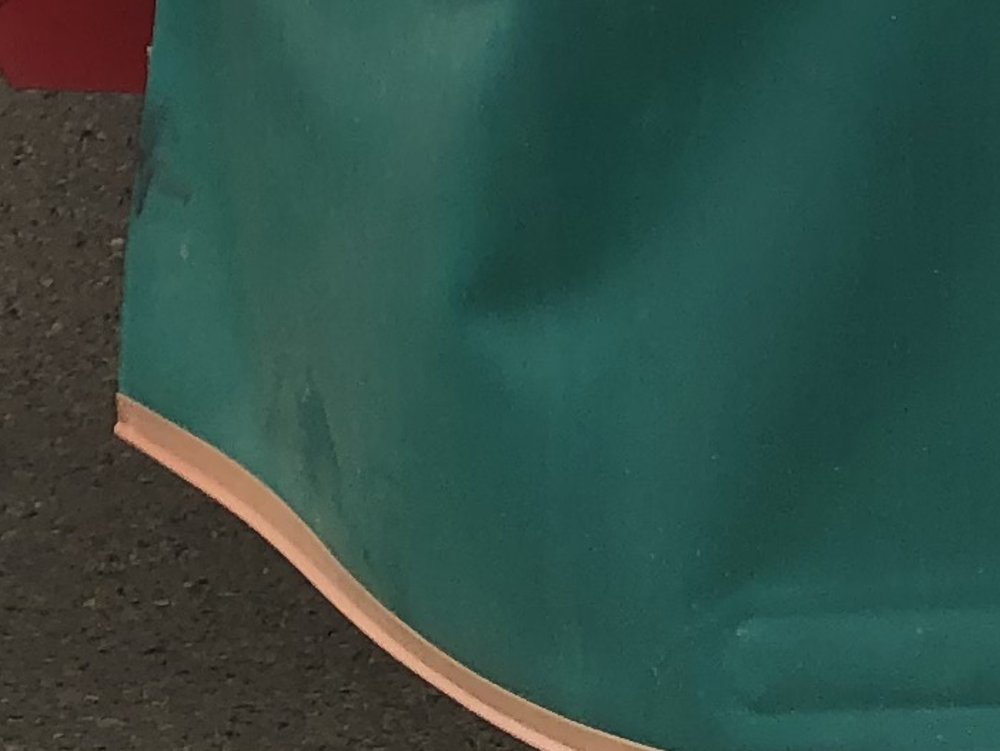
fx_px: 4652
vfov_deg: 8.8
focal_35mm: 161
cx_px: 367
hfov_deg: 12.3
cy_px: -660
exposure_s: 1/800
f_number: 1.8
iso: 20
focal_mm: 3.99
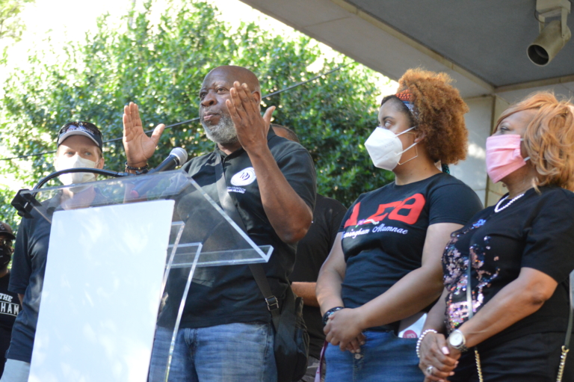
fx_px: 1315
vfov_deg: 16.5
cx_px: 287
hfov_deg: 24.6
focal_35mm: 82
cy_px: 191
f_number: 4
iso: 2000
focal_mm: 55
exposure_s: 1/500
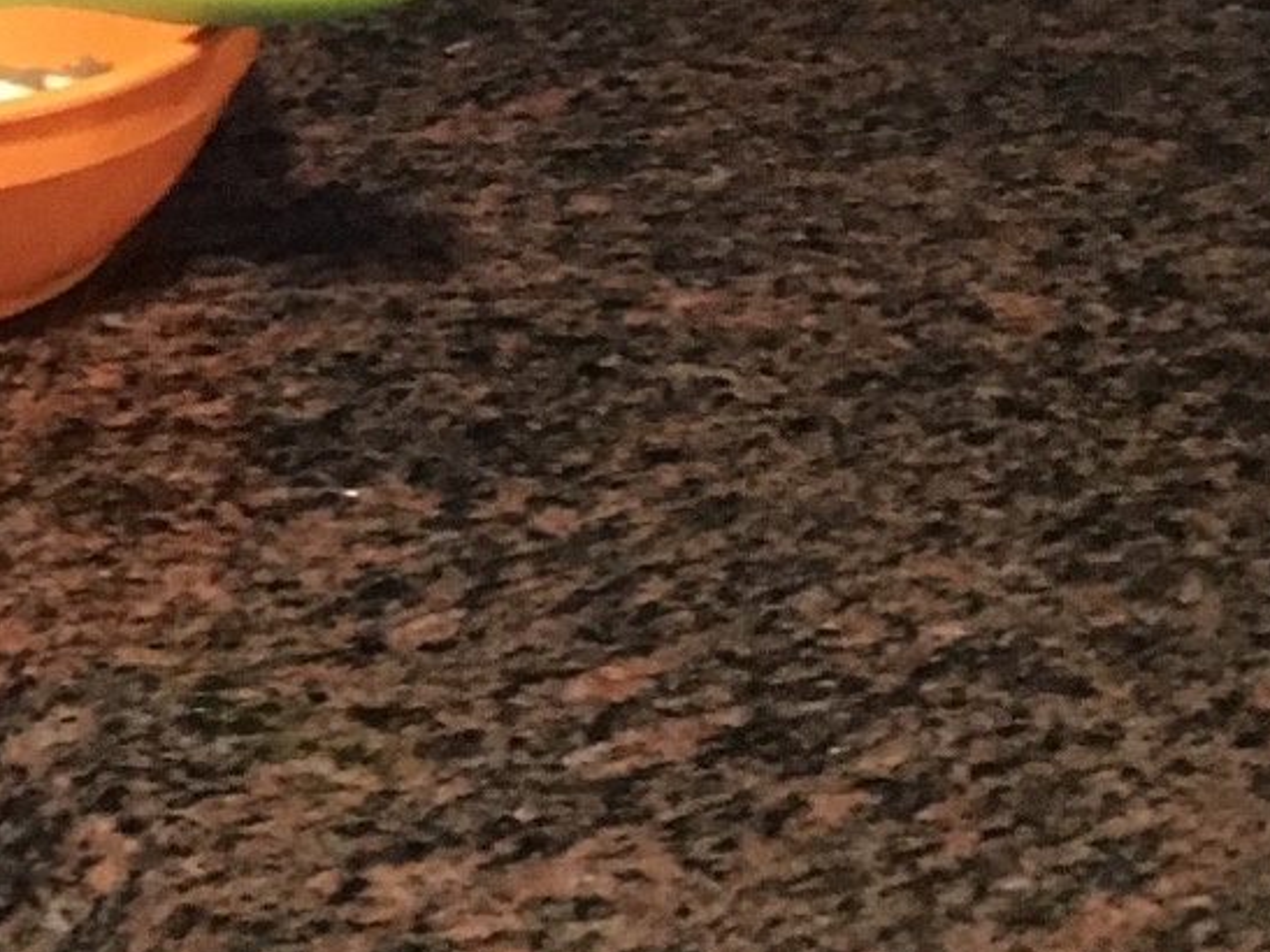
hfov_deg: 17.9
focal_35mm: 106
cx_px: -98
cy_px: -135
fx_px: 3888
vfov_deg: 13.6
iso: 640
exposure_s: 1/15
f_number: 2.2
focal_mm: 4.15
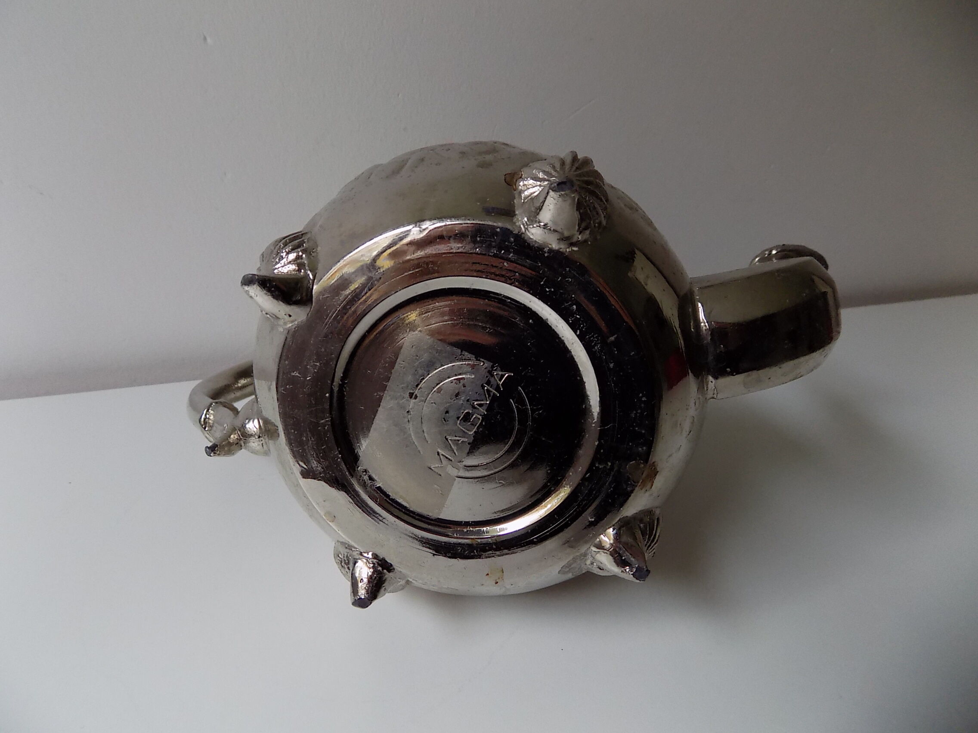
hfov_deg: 73.9
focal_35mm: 23
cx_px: 489
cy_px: 366
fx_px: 650
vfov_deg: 58.9
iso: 220
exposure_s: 1/30
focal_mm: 4
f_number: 3.1
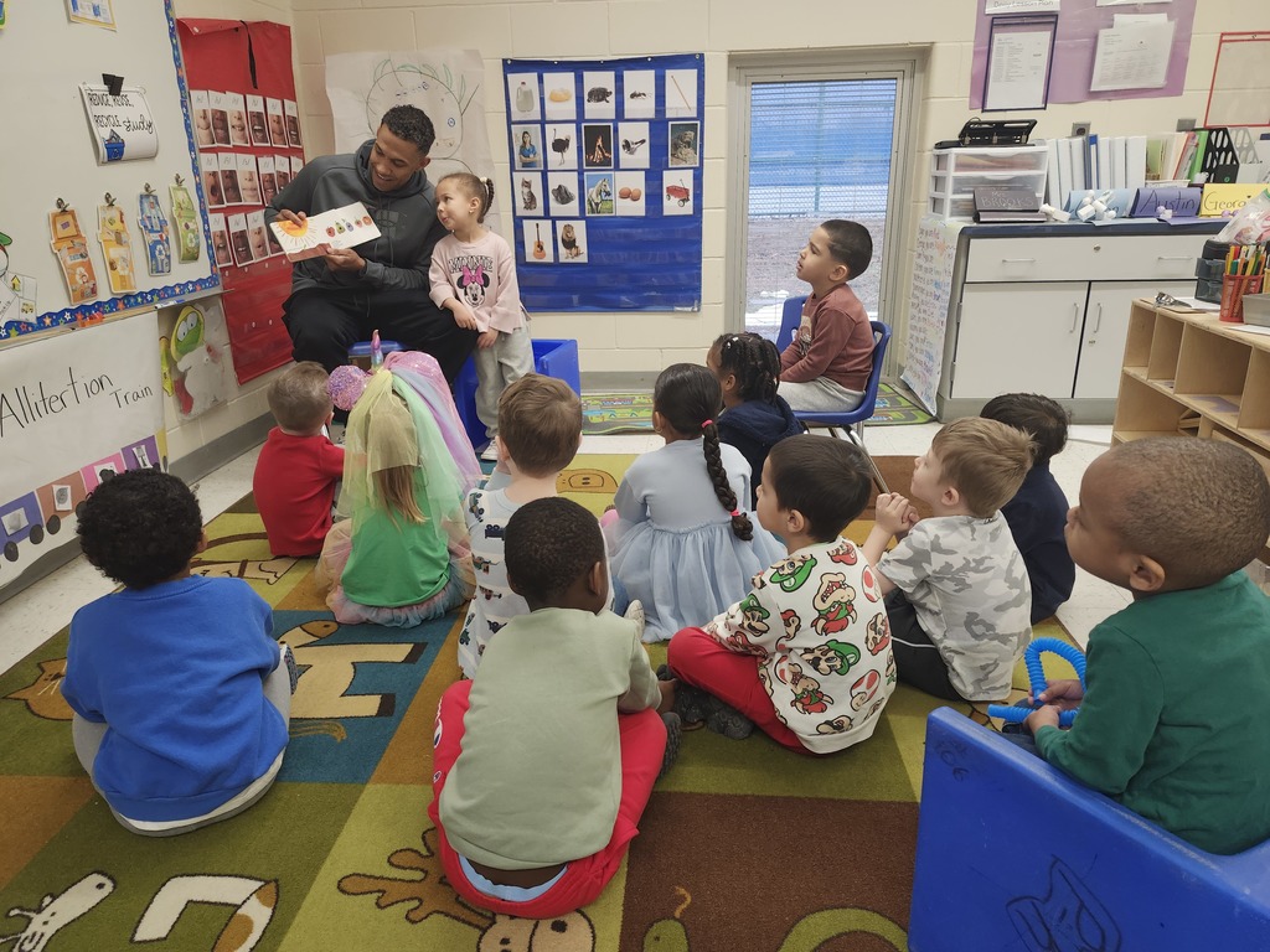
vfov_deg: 58.9
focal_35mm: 23
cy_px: 476
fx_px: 844
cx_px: 635
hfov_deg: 73.9
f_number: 1.8
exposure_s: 1/120
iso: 200
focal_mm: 5.54
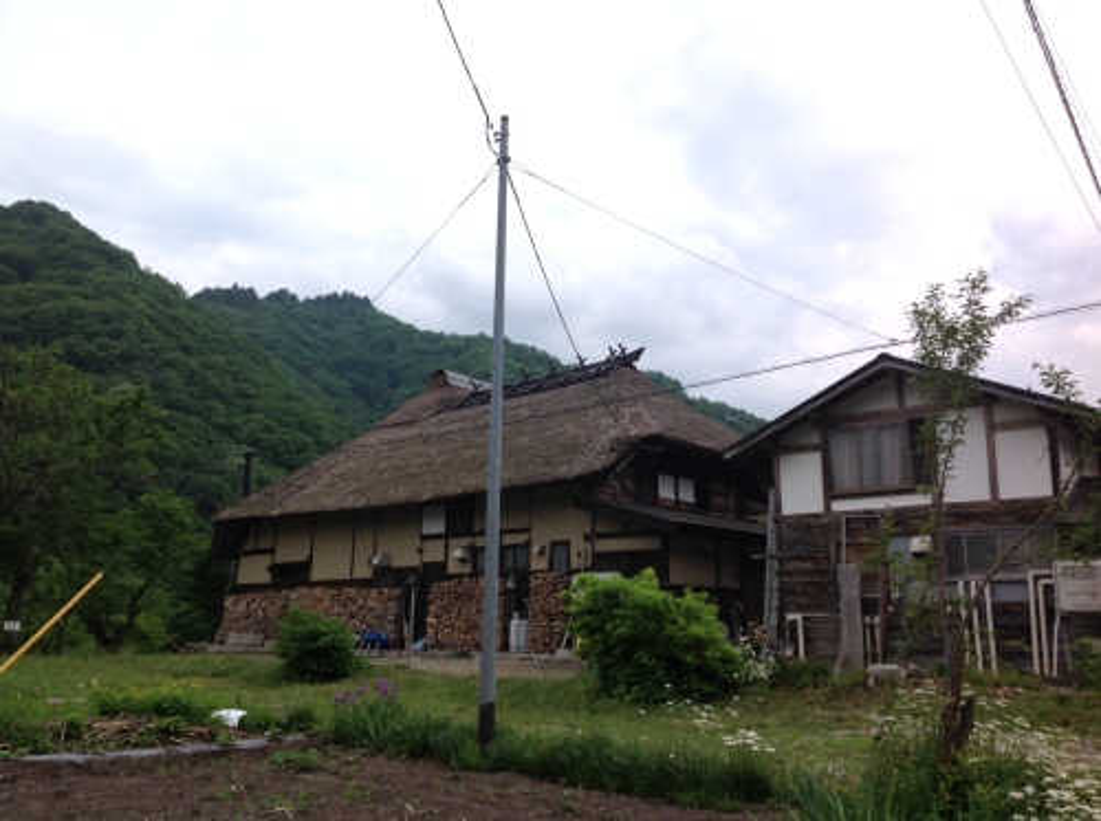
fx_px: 1111
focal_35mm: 35
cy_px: 410
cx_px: 550
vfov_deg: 40.6
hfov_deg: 52.7
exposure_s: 1/1890
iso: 50
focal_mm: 4.28
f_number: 2.4
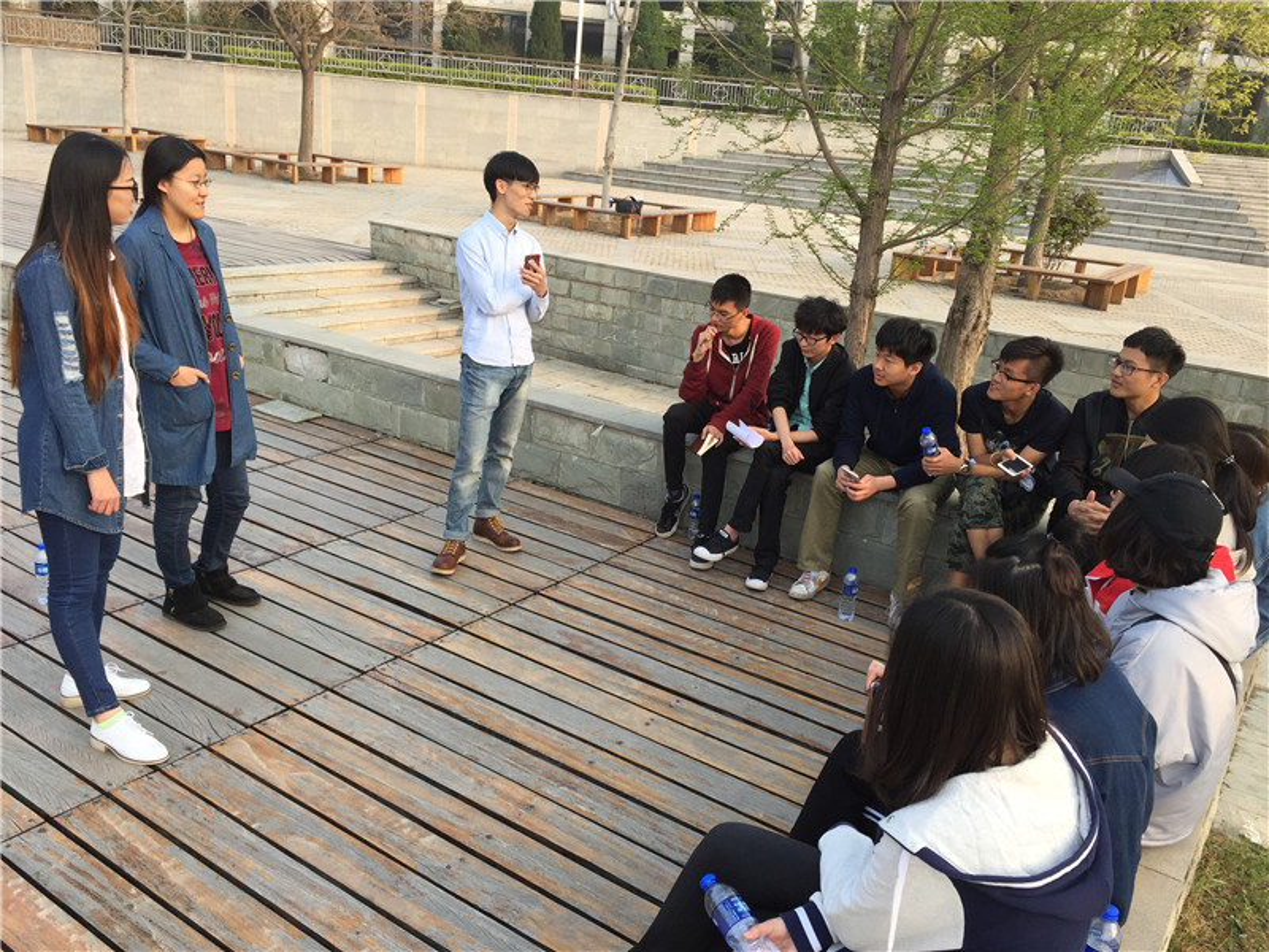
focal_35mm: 29
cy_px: 476
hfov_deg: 61.7
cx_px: 634
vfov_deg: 48.2
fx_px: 1063
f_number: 2.2
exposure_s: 1/408
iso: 32
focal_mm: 4.15
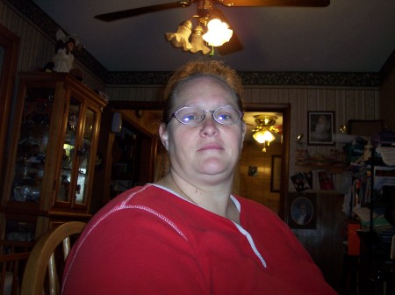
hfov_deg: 49.0
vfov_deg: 37.6
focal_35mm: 38
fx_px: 433
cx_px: 198
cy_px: 148
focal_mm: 8
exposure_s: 1/30
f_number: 2.8
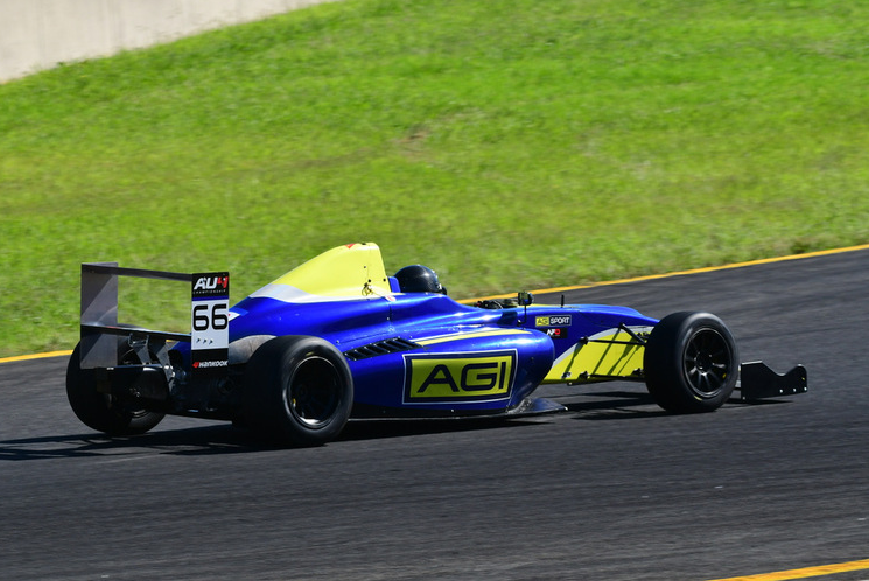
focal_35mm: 322
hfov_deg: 6.4
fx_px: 7779
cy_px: 286
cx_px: 405
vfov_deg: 4.3
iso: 500
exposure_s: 1/640
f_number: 11
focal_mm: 200
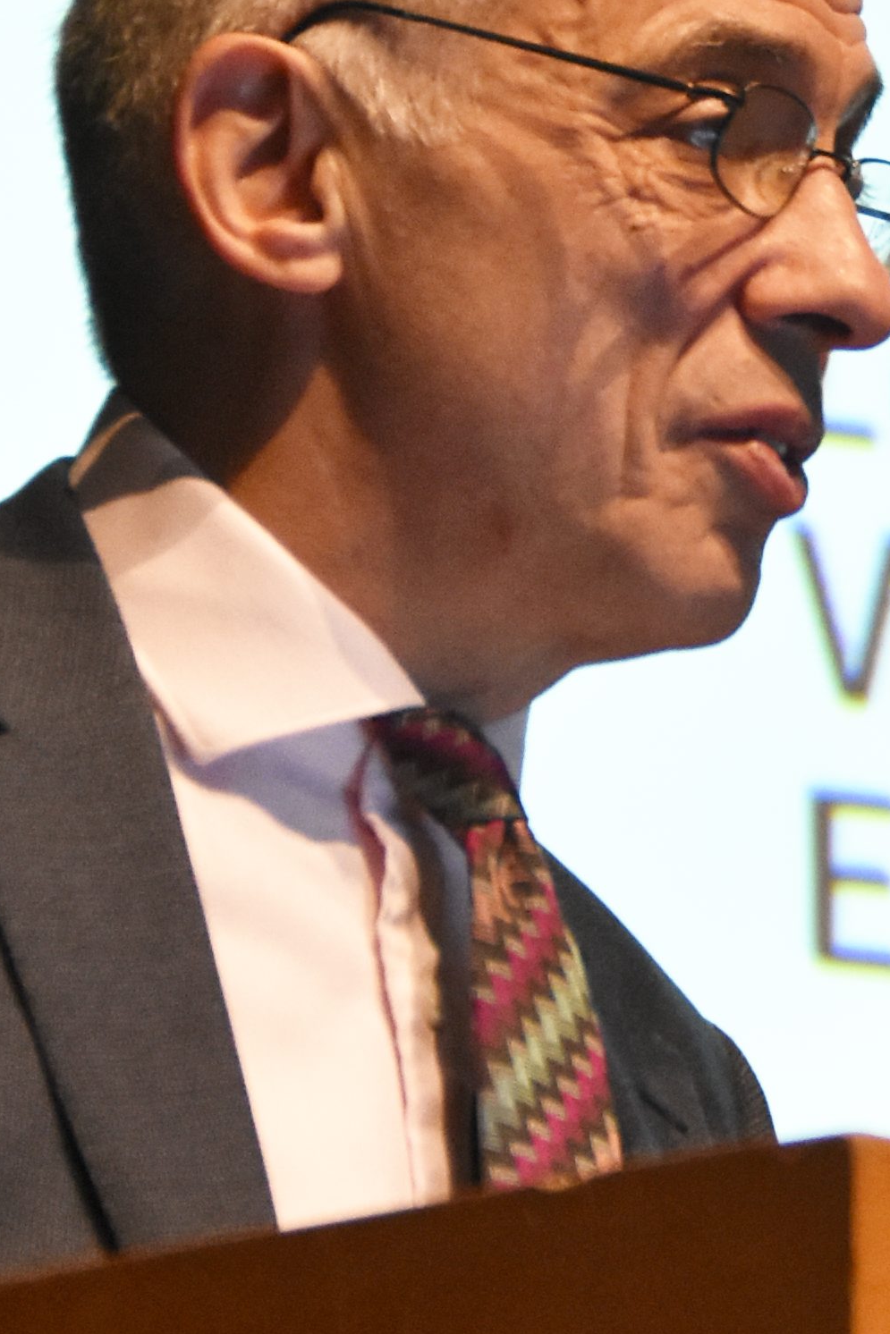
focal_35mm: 573
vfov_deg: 3.6
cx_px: 936
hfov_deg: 2.4
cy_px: 520
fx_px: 21243
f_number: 4.5
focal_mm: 95
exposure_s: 1/80
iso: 1600
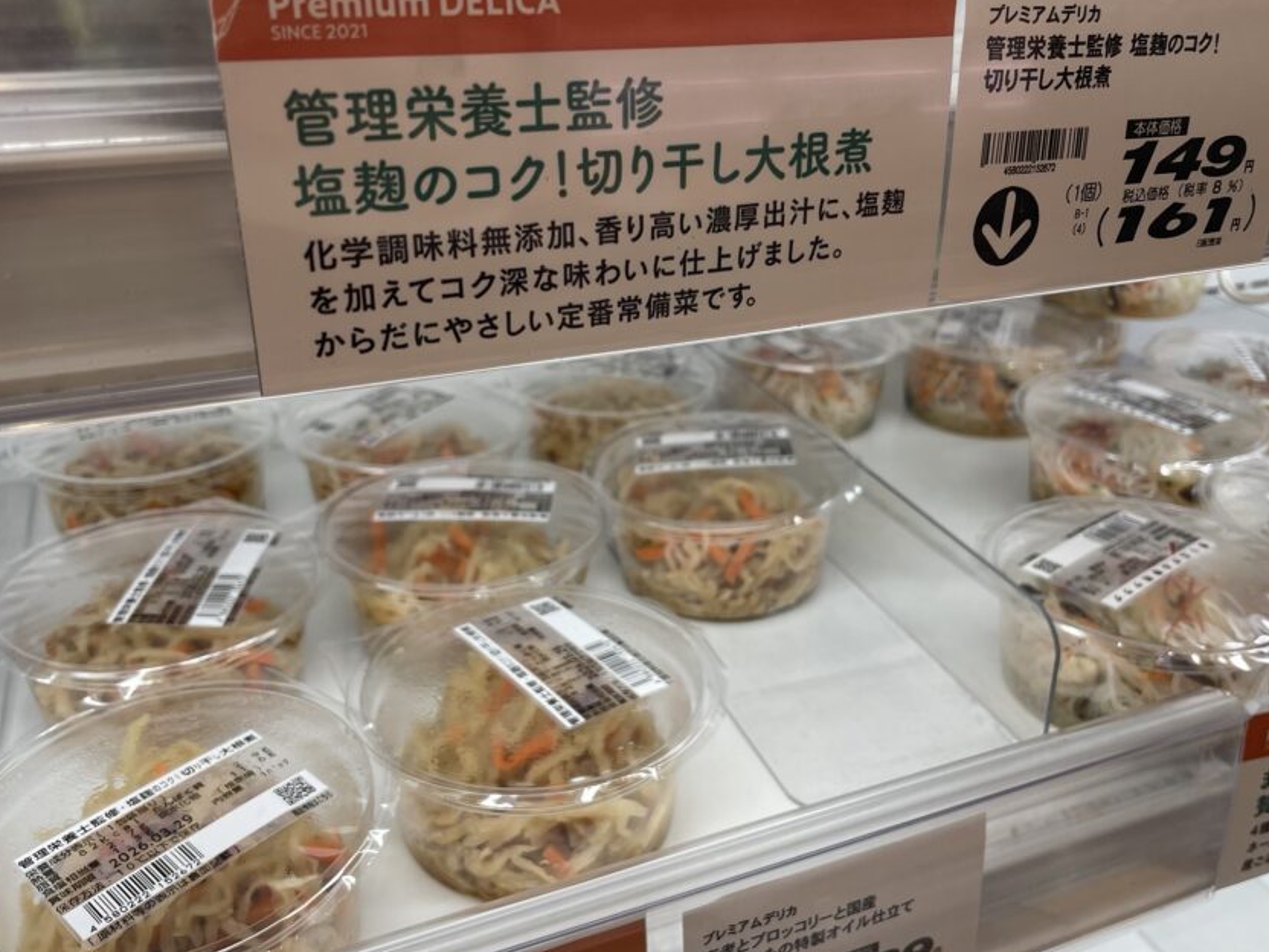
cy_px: 478
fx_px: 1173
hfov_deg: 56.8
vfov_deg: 44.2
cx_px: 636
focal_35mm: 32
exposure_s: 1/286
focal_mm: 4.2
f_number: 1.6
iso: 32
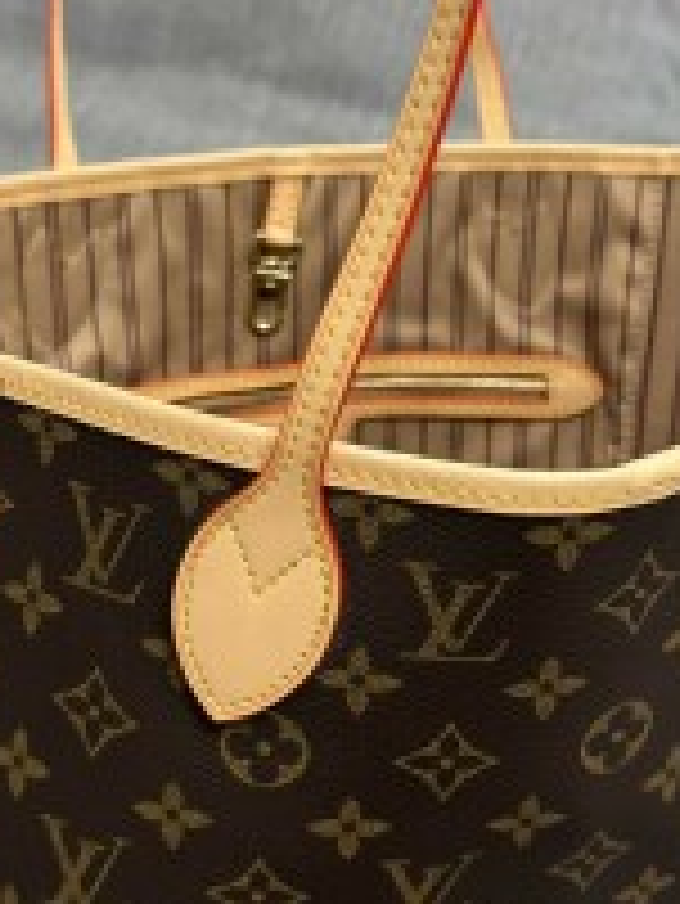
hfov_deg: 26.6
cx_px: 358
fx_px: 1439
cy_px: 387
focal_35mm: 55
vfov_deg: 34.9
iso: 500
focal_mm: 6.76
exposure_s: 1/60
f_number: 1.78
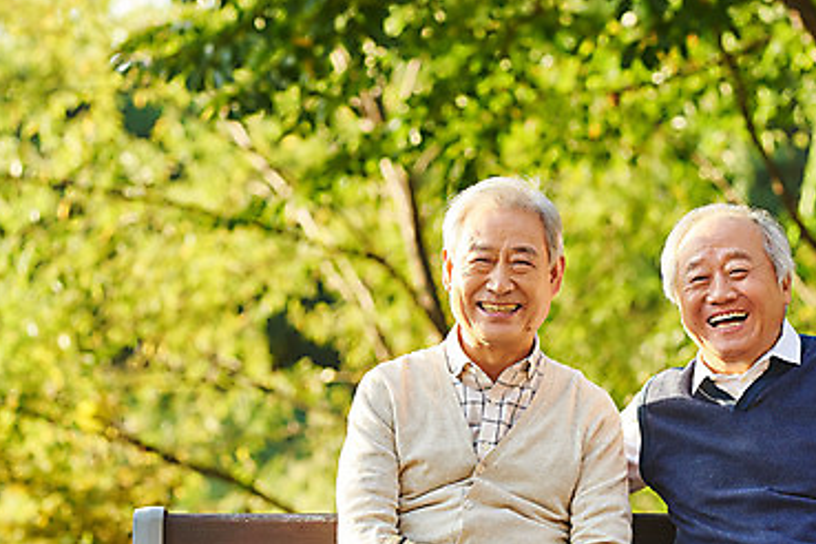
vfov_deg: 9.9
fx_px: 3128
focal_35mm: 138
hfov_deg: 14.8
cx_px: 508
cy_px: 354
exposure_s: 1/800
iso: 400
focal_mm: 85
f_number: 2.5
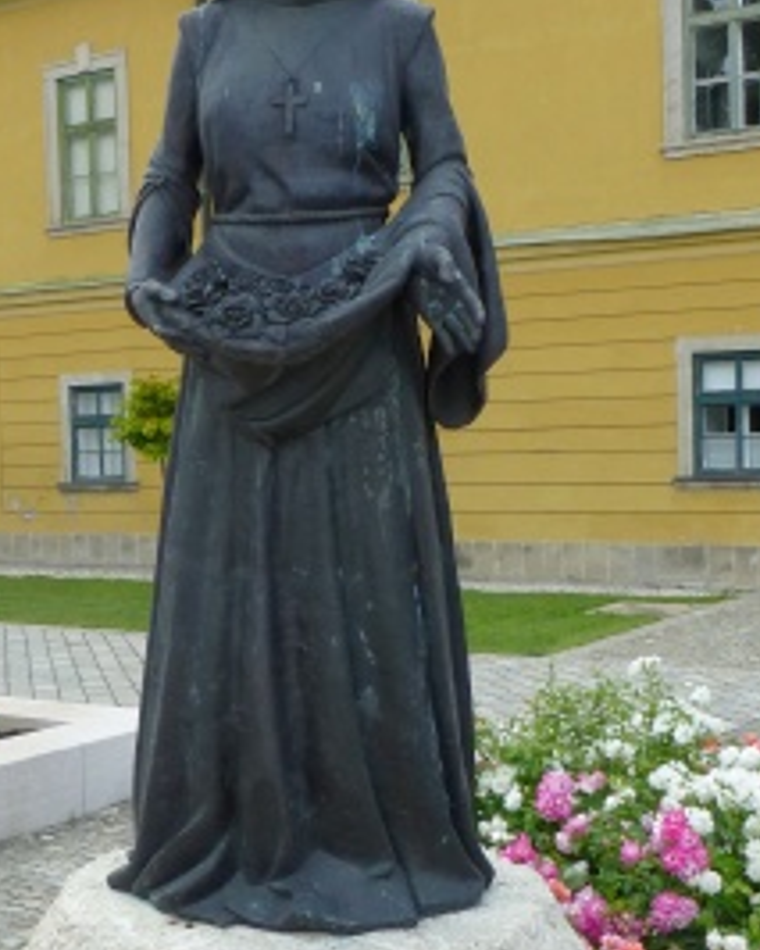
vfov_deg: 34.1
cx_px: 296
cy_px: 518
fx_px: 1546
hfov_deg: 27.6
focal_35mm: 55
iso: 100
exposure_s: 1/400
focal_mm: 4.3
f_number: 4
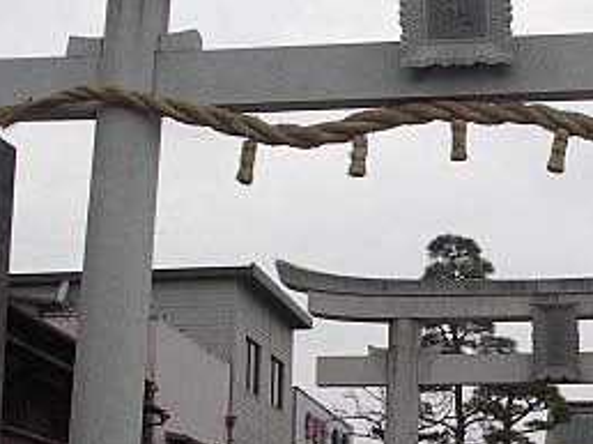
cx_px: 418
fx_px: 1318
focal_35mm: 77
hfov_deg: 25.2
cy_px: 327
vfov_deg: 19.0
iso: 50
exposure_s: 1/100
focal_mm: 8.1
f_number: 3.5
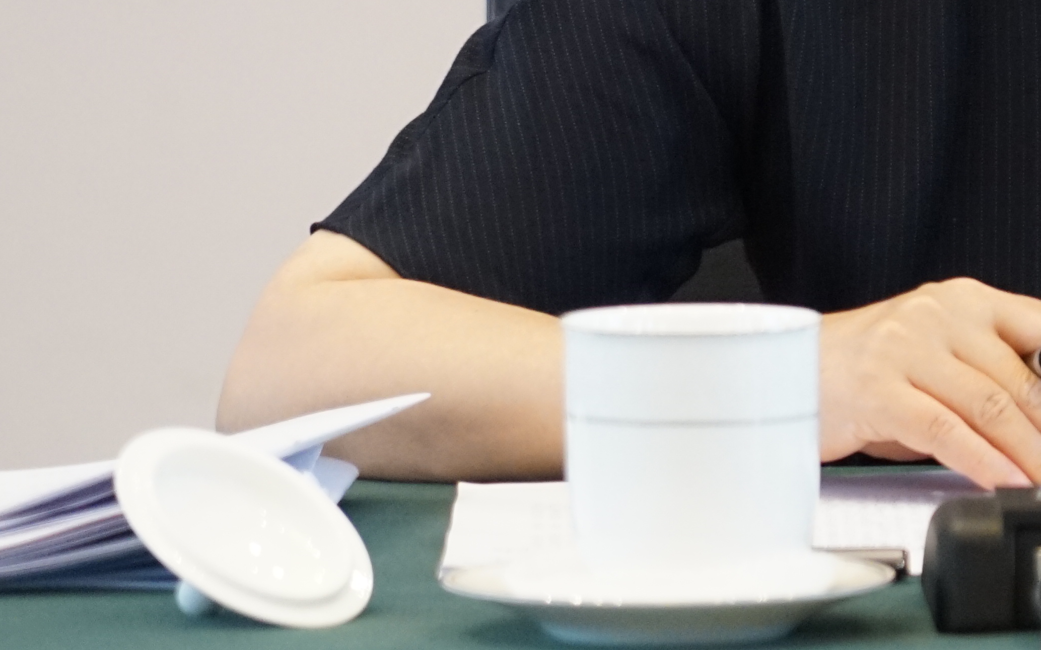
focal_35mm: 710
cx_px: 1160
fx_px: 20144
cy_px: -202
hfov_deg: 3.0
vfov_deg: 1.8
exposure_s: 1/125
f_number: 6.3
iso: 3200
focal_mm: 240
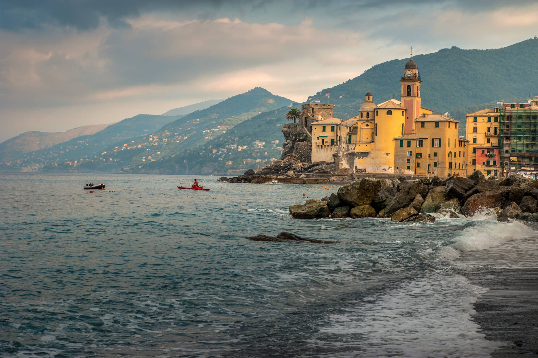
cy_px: 179
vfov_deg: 18.2
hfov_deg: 27.0
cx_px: 269
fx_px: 1120
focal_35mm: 75
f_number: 10
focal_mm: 75
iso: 320
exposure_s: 1/100
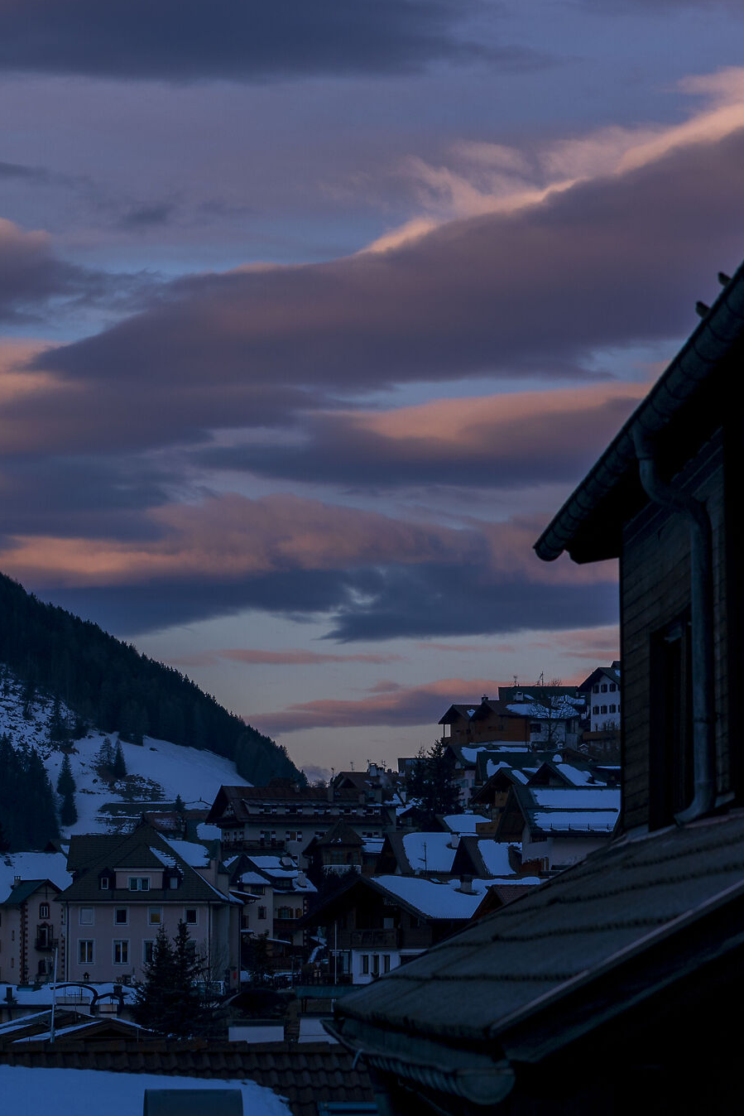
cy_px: 282
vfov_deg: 11.5
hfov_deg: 7.7
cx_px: 190
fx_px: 5516
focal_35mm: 178
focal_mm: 100
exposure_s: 1/200
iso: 100
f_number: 6.3
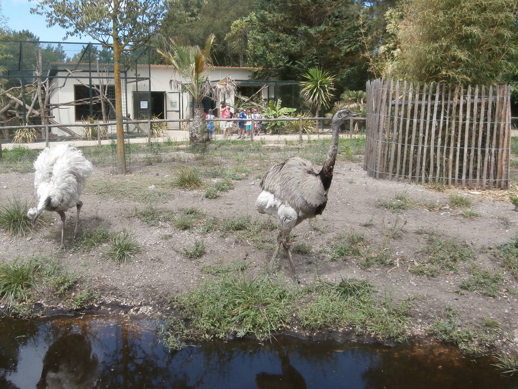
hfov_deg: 55.2
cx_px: 228
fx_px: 494
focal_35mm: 33
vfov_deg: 42.7
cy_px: 149
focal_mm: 4.2
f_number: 3
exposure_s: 1/640
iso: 100
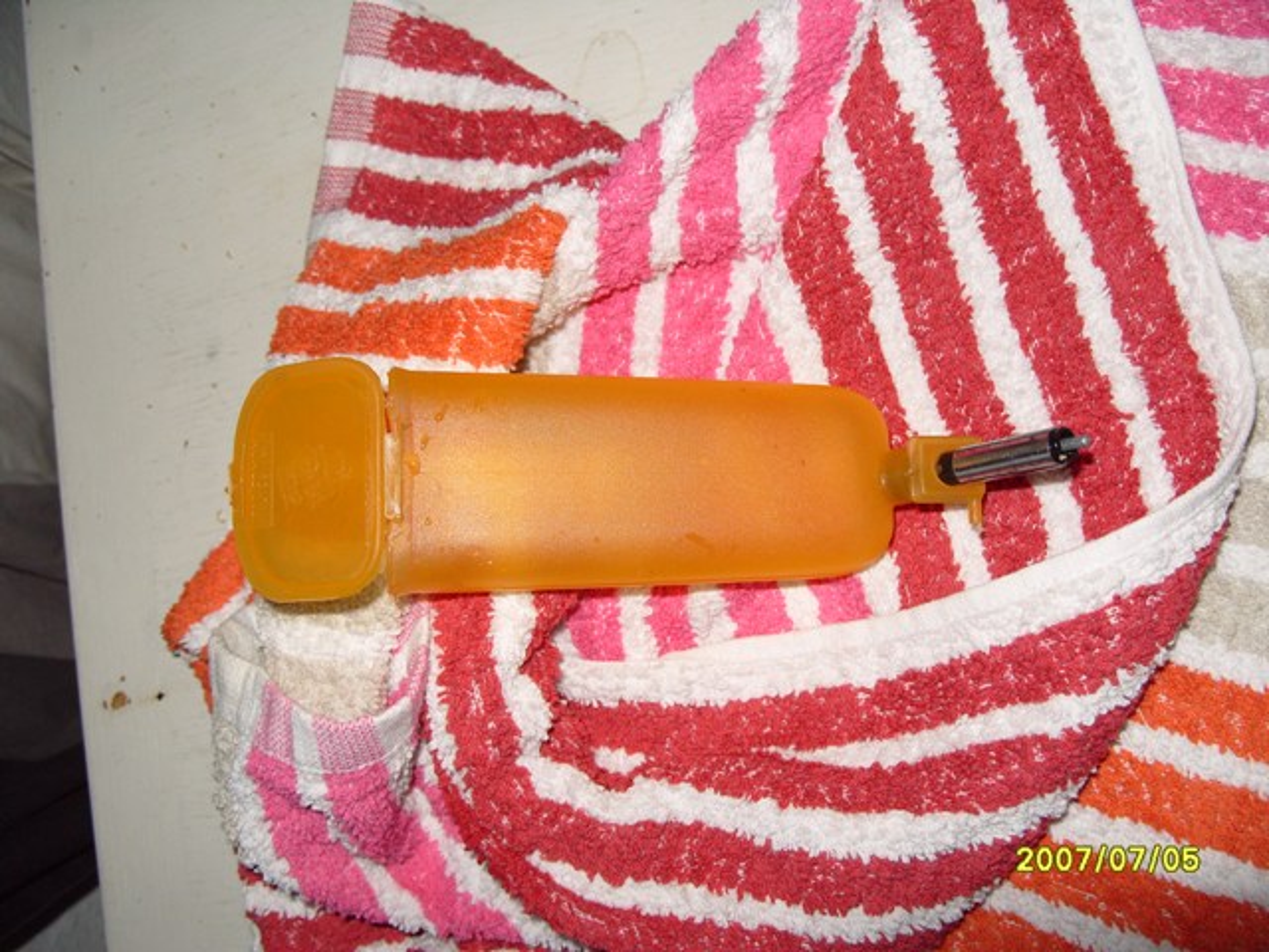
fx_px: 1283
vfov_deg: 40.7
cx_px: 634
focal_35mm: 35
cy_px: 476
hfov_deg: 52.6
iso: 100
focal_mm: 7.8
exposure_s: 1/45
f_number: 2.8
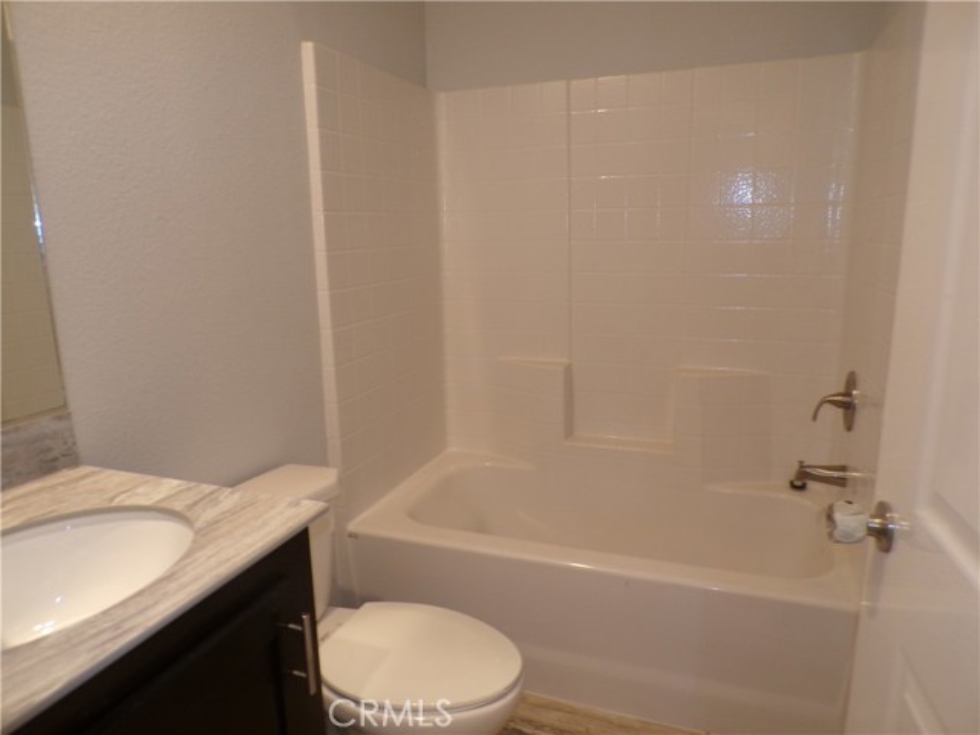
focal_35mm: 24
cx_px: 490
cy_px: 368
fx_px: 679
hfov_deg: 71.6
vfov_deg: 56.8
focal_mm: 4.3
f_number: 3
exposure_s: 1/17
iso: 200
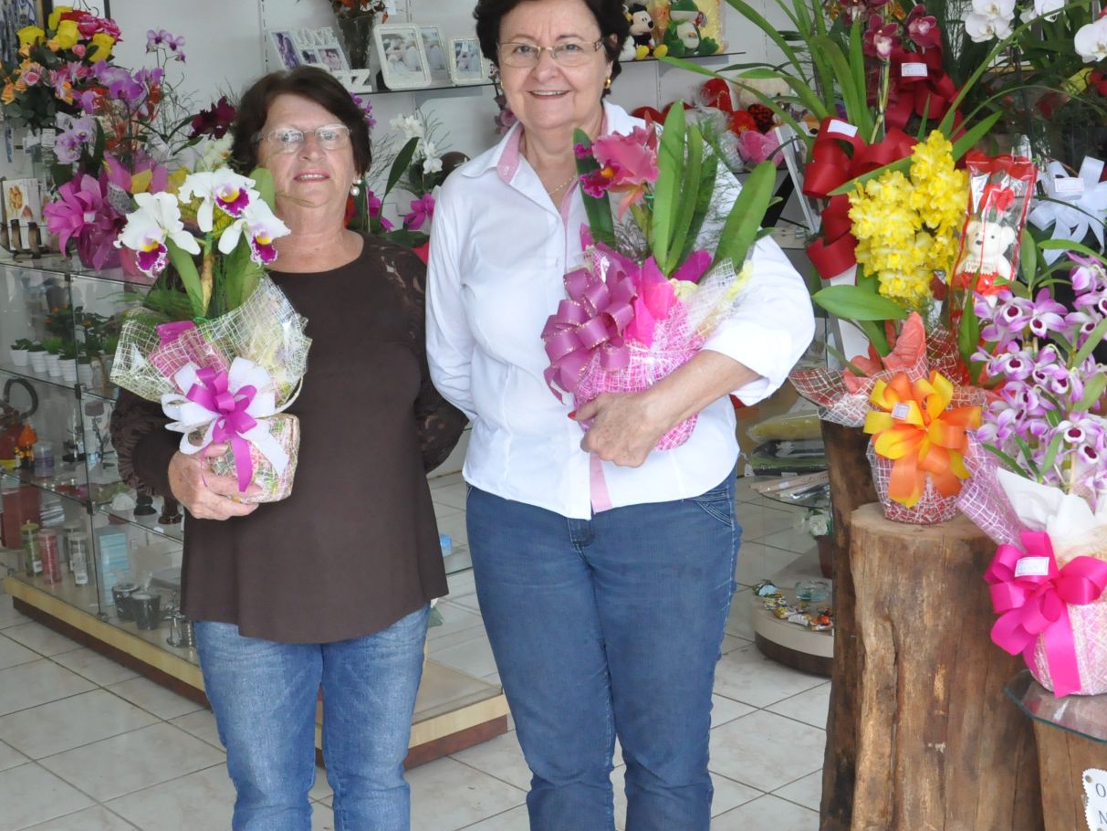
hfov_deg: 34.3
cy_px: 279
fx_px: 1791
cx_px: 577
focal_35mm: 56
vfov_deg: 26.0
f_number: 6.3
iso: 1600
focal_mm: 22
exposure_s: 1/160
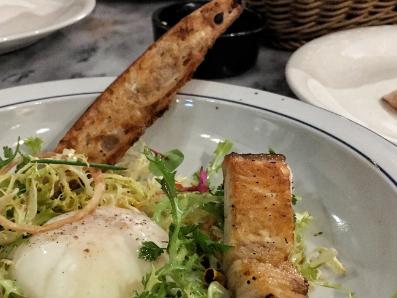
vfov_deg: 28.2
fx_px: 585
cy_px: 216
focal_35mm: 51
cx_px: 155
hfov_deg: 37.3
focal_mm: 4.15
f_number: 2.2
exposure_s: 1/15
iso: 500
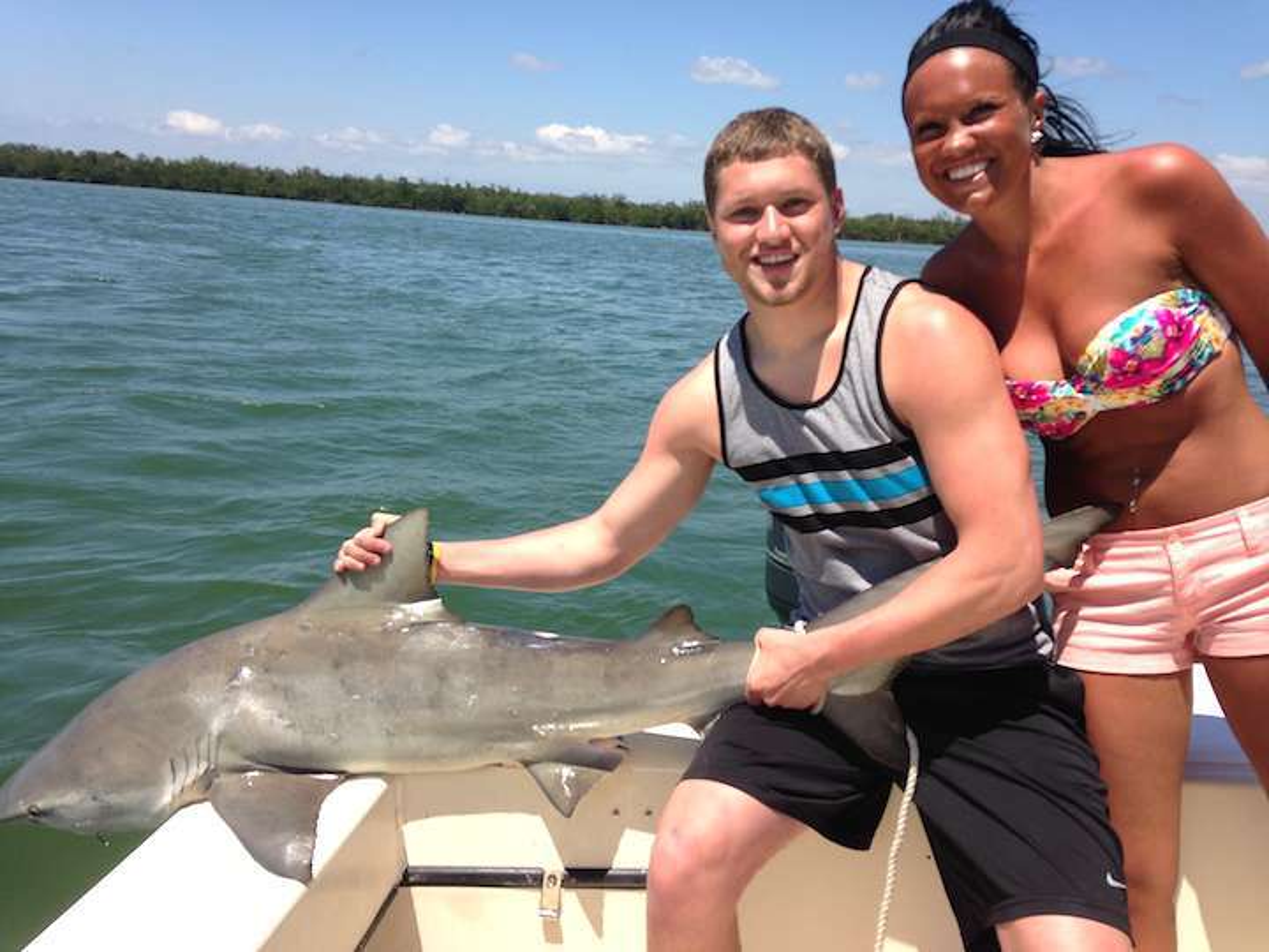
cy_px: 476
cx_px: 634
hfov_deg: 55.4
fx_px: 1210
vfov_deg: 42.9
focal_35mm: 33
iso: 50
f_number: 2.4
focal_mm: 4.12
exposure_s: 1/1595
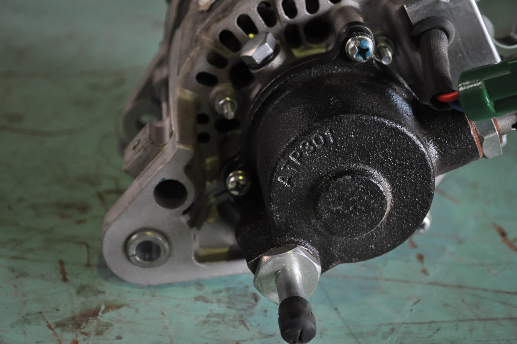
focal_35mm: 72
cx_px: 258
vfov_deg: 18.9
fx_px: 1033
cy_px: 172
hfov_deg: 28.1
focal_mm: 48
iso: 800
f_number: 5.6
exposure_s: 1/50
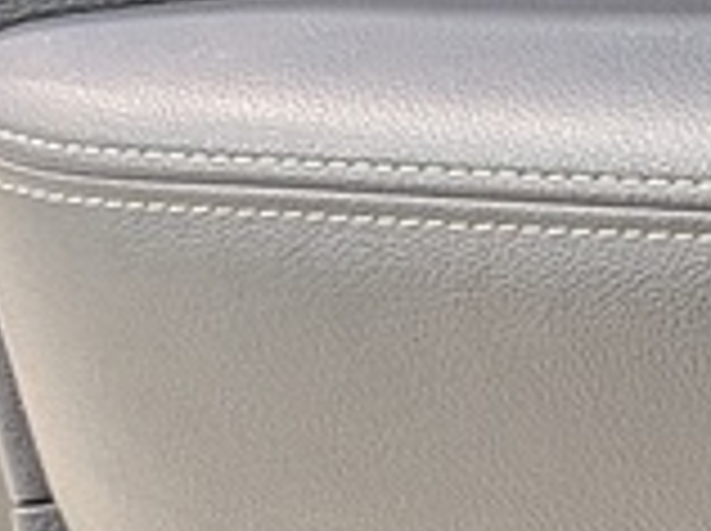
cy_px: 94
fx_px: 3199
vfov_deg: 9.5
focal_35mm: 156
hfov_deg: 9.5
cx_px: 2214
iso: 34
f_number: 1.7
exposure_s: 1/25
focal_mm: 4.53
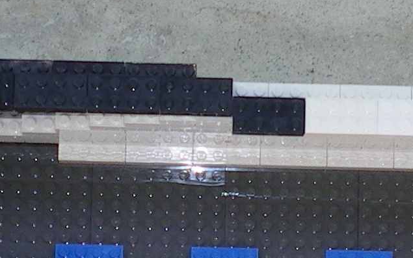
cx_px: 270
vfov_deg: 6.7
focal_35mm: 195
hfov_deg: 10.7
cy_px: 158
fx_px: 2195
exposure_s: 1/100
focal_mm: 6.3
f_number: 4.6
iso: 64
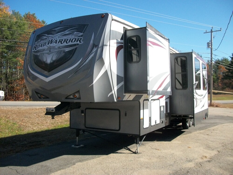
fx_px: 215
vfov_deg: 44.2
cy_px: 88
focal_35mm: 32
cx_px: 116
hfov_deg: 56.8
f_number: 8.8
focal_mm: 5.7
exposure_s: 1/320
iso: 200
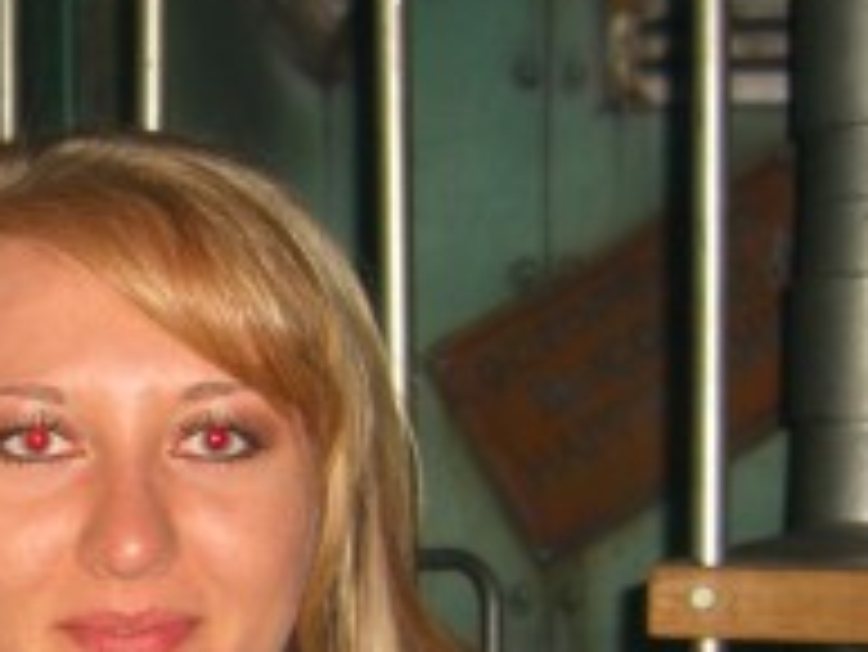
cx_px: -139
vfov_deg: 12.4
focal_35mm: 118
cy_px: 656
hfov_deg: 16.1
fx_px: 2961
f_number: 2.8
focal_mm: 7.9
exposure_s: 1/60
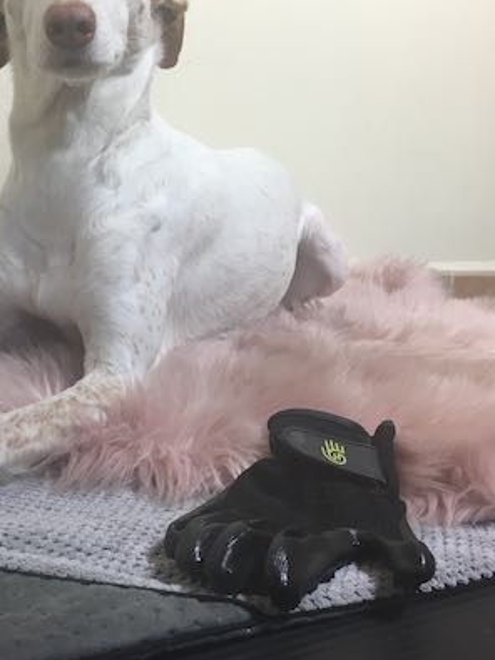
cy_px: 292
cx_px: 147
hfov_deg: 30.5
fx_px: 897
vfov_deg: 40.4
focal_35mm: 47
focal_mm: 4.15
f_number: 2.2
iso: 25
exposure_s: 1/33
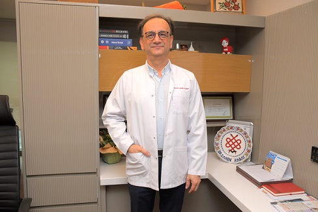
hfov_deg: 61.9
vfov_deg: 43.6
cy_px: 106
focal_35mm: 30
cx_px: 159
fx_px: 265
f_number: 5
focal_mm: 20
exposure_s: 1/60
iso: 200
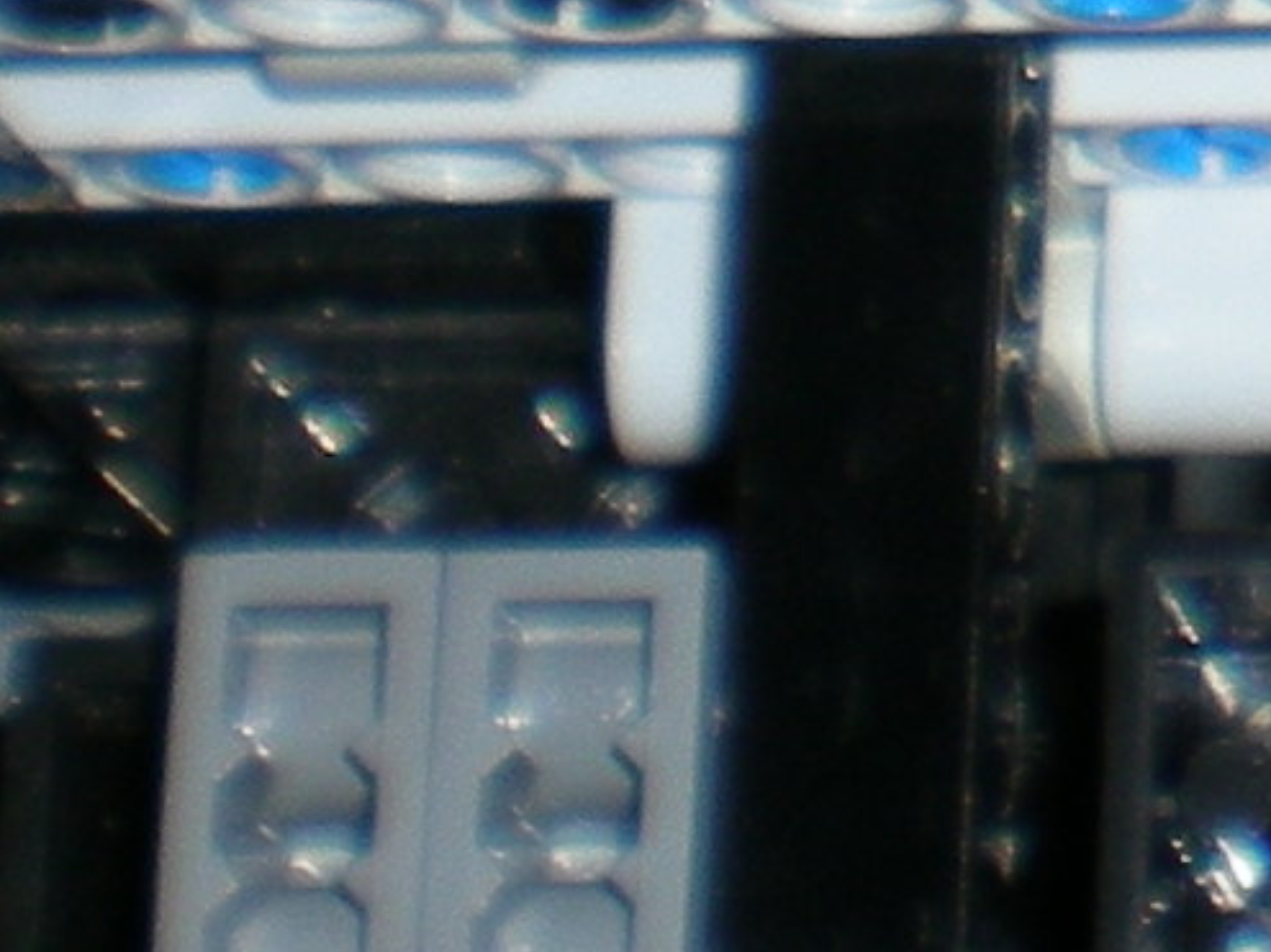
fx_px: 8663
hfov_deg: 7.8
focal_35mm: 236
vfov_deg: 6.2
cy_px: -772
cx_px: 2937
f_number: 4.6
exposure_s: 1/60
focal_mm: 6.3
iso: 50
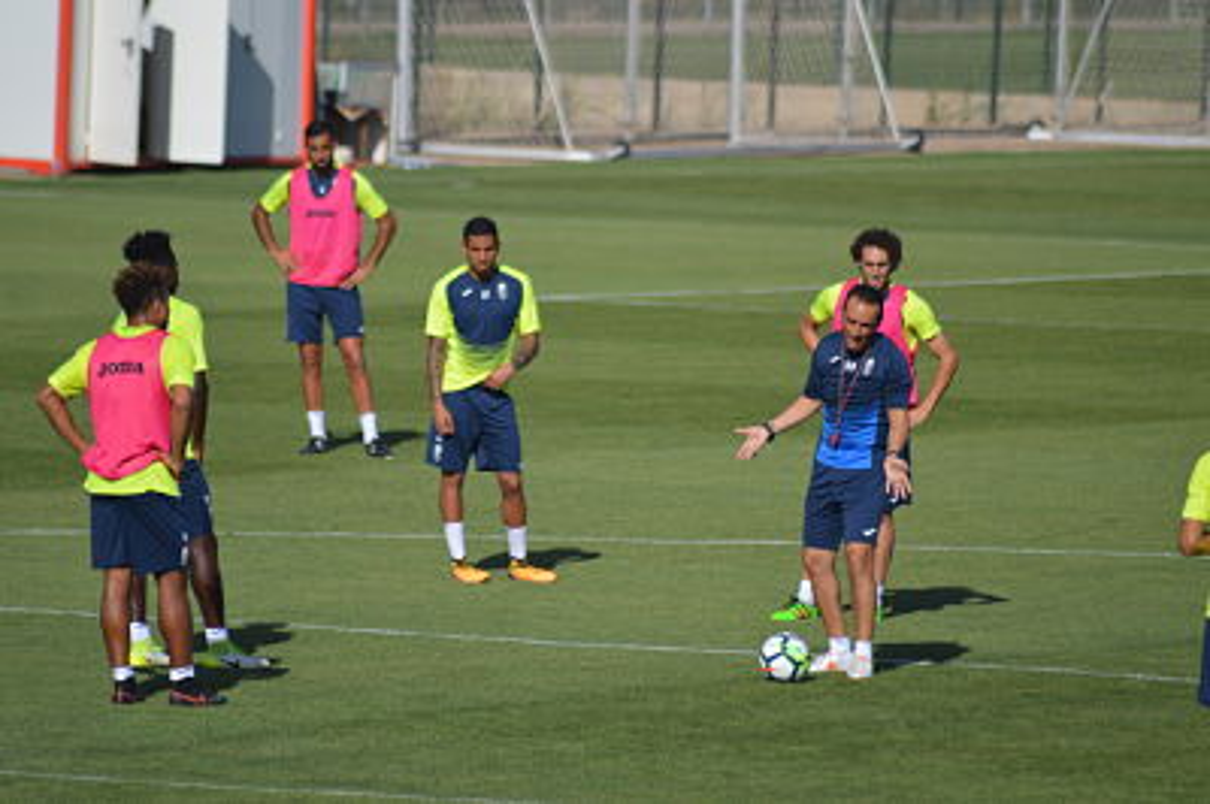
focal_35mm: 450
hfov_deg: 4.6
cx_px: 605
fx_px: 15112
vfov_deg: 3.0
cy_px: 402
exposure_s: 1/2000
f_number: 5.6
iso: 280
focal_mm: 300
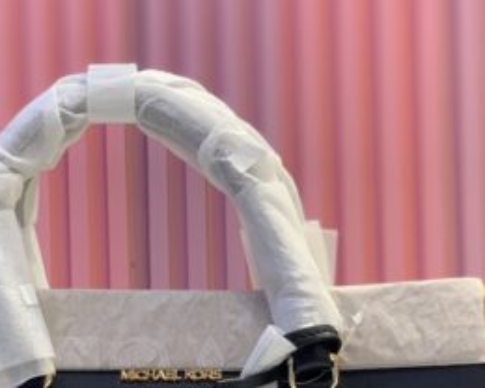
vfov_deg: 13.6
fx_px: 1608
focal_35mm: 112
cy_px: 355
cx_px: 153
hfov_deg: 17.1
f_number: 2.4
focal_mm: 6
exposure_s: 1/50
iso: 64
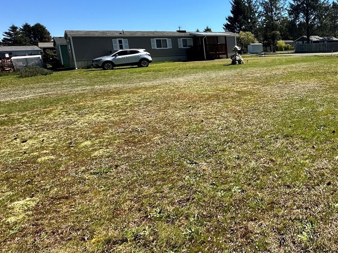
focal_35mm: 26
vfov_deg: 52.1
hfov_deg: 58.2
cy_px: 85
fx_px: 254
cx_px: 300
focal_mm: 2.22
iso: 50
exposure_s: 1/1473
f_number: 2.2
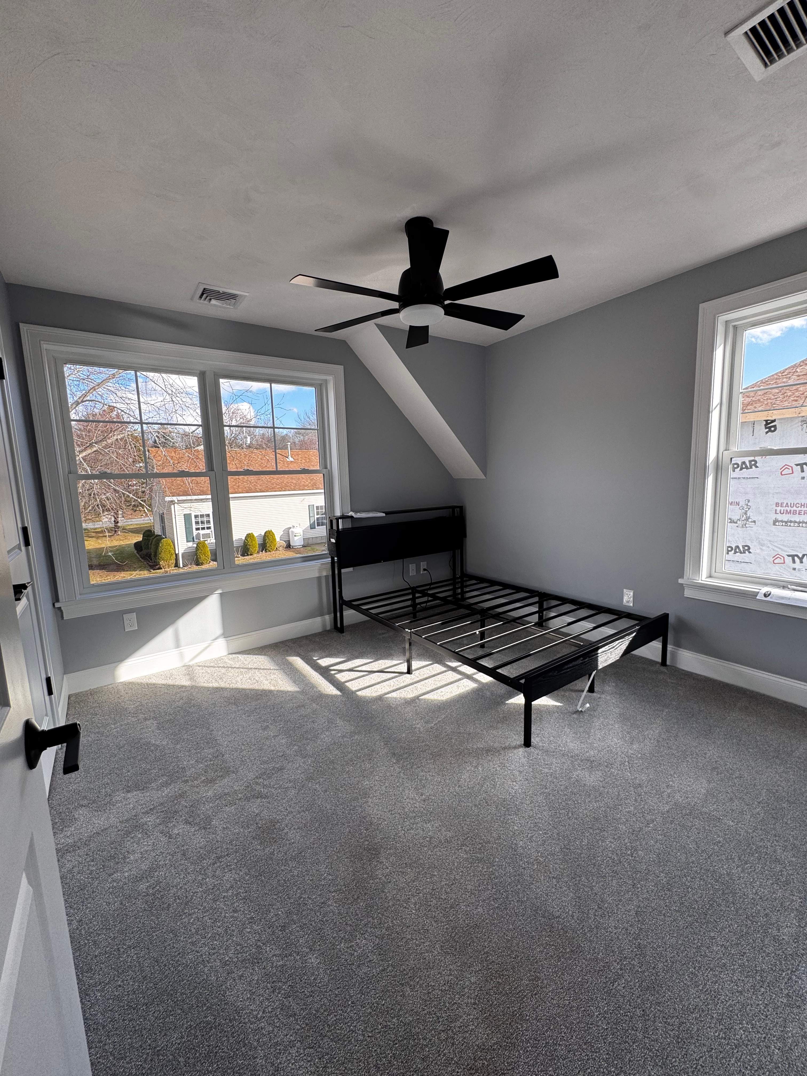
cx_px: 404
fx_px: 435
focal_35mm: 14
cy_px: 538
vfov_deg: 102.1
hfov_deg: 85.7
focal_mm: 2.22
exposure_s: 1/150
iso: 40
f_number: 2.2
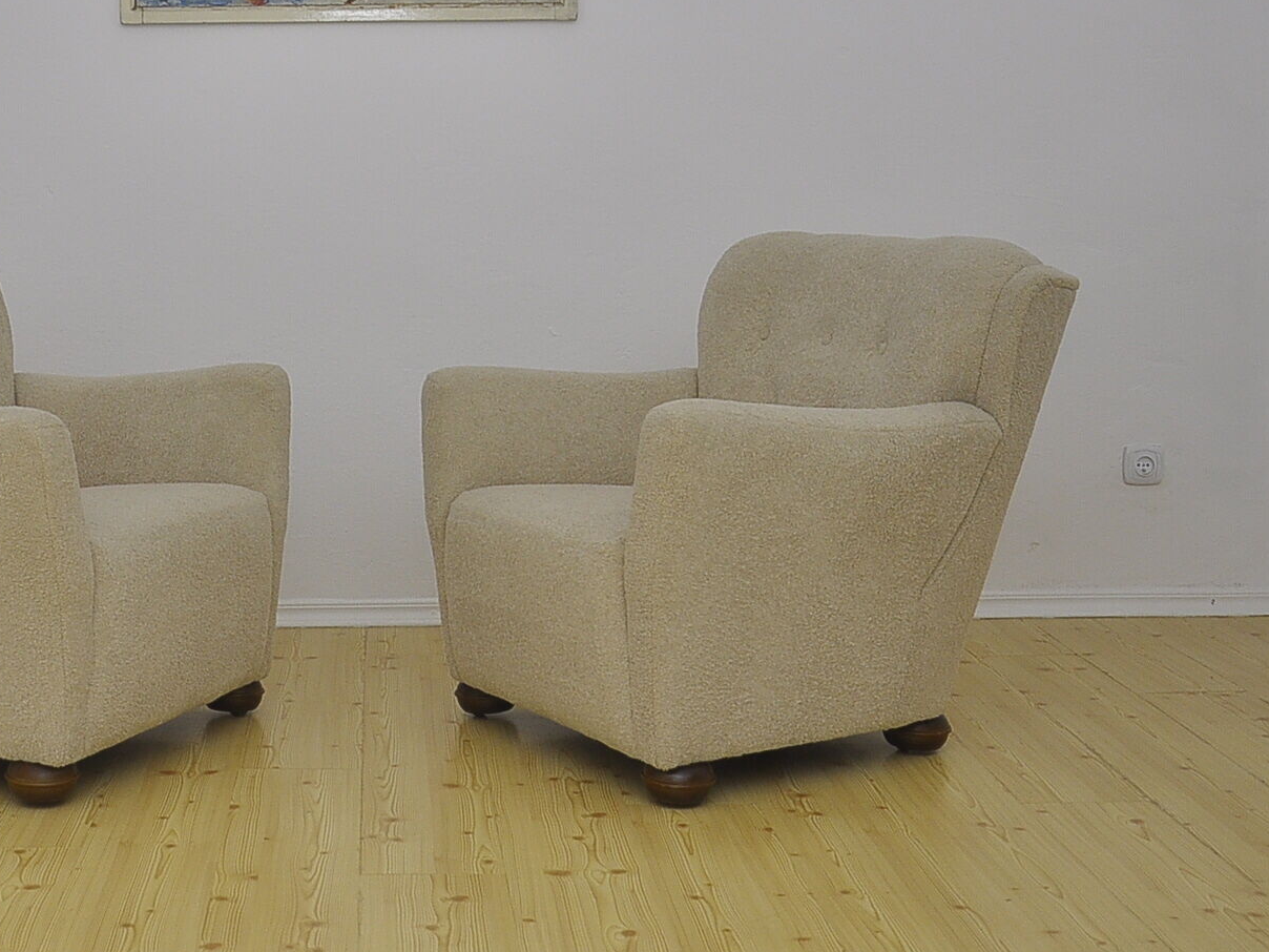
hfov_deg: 34.3
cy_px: 289
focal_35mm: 55
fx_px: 2016
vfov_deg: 26.4
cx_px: 337
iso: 400
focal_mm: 24
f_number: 3.8
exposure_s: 1/160
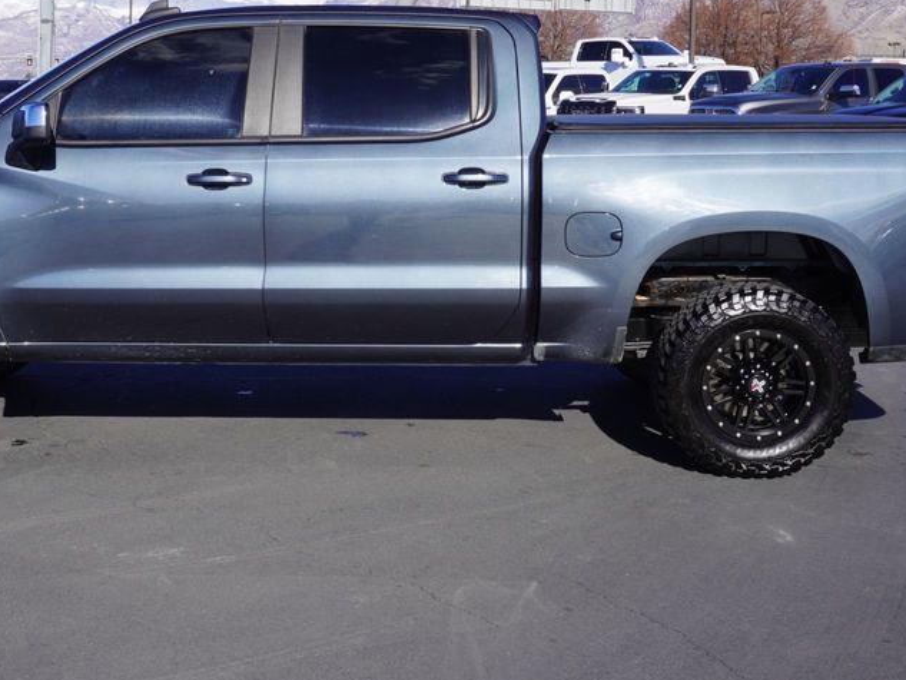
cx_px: 338
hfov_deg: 34.2
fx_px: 1466
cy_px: 252
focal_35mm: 56
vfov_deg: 26.0
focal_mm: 24
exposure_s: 1/160
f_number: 11
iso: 100
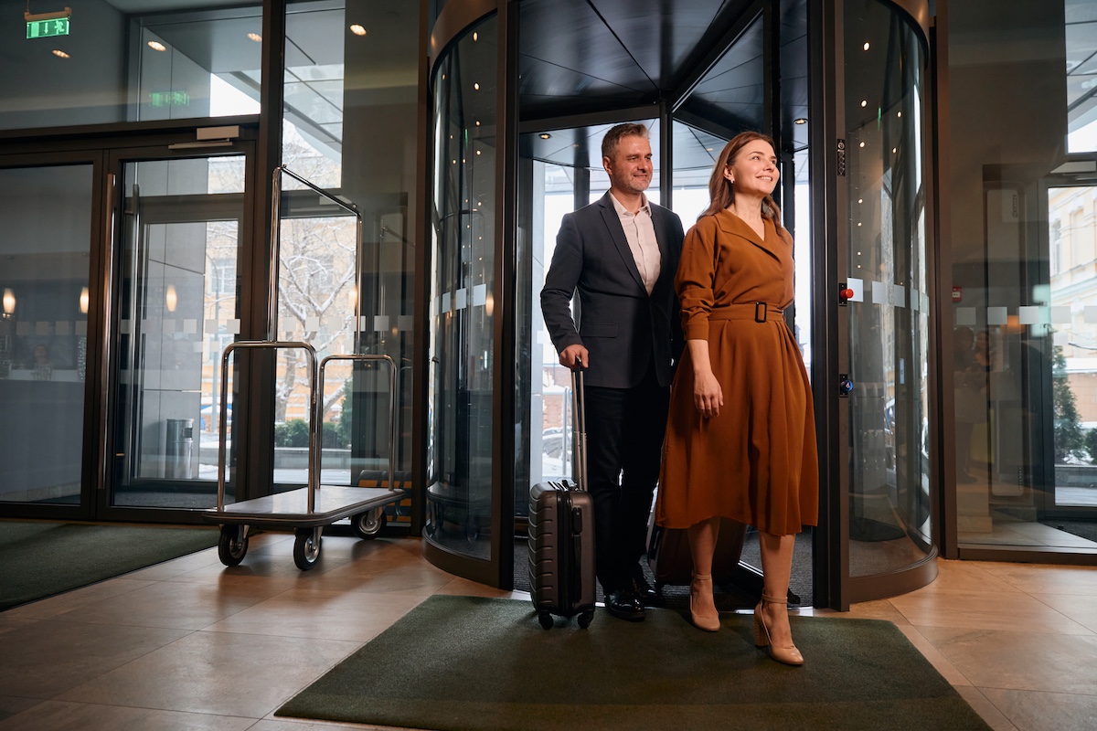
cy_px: 366
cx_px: 548
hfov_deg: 73.7
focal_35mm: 24
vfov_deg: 53.1
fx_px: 731
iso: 1600
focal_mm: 24
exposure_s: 1/250
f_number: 3.2
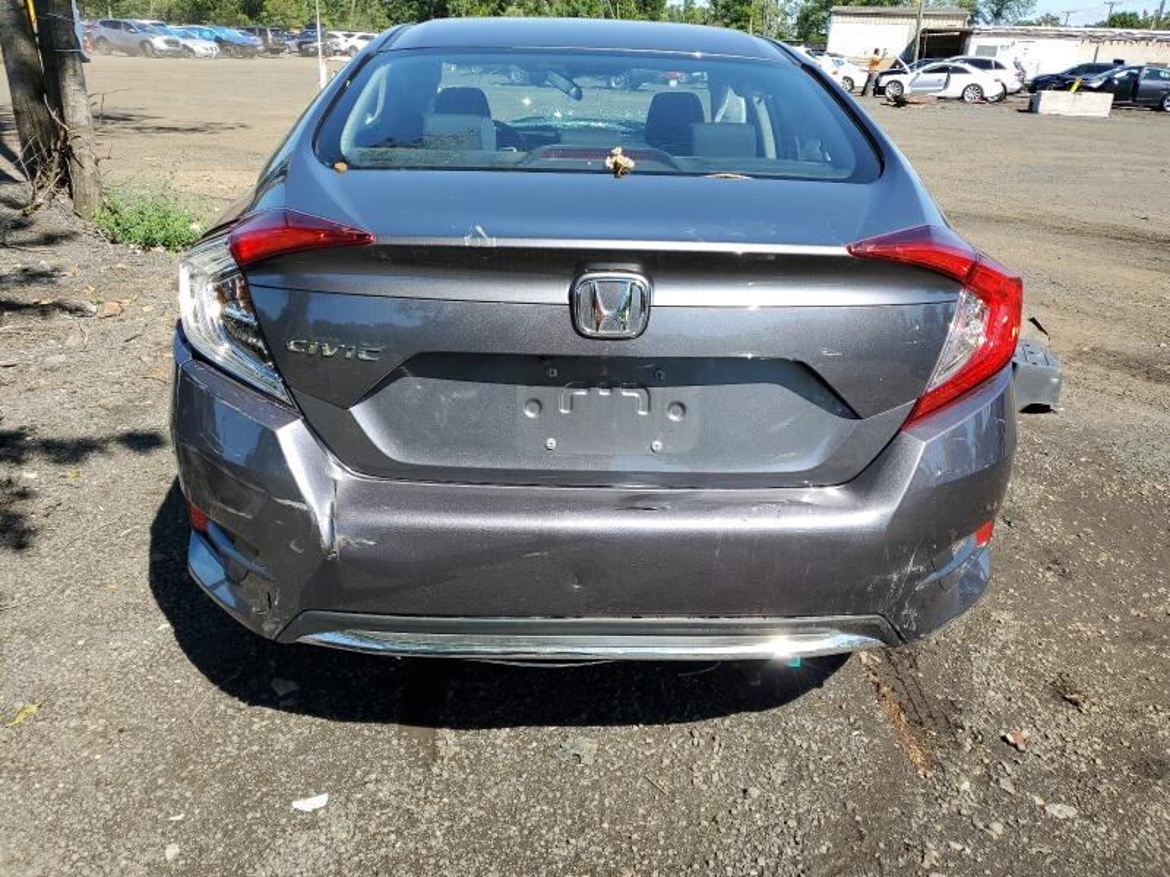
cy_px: 438
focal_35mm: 26
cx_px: 585
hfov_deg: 67.3
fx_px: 879
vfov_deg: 53.1
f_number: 1.5
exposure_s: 1/1429
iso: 50
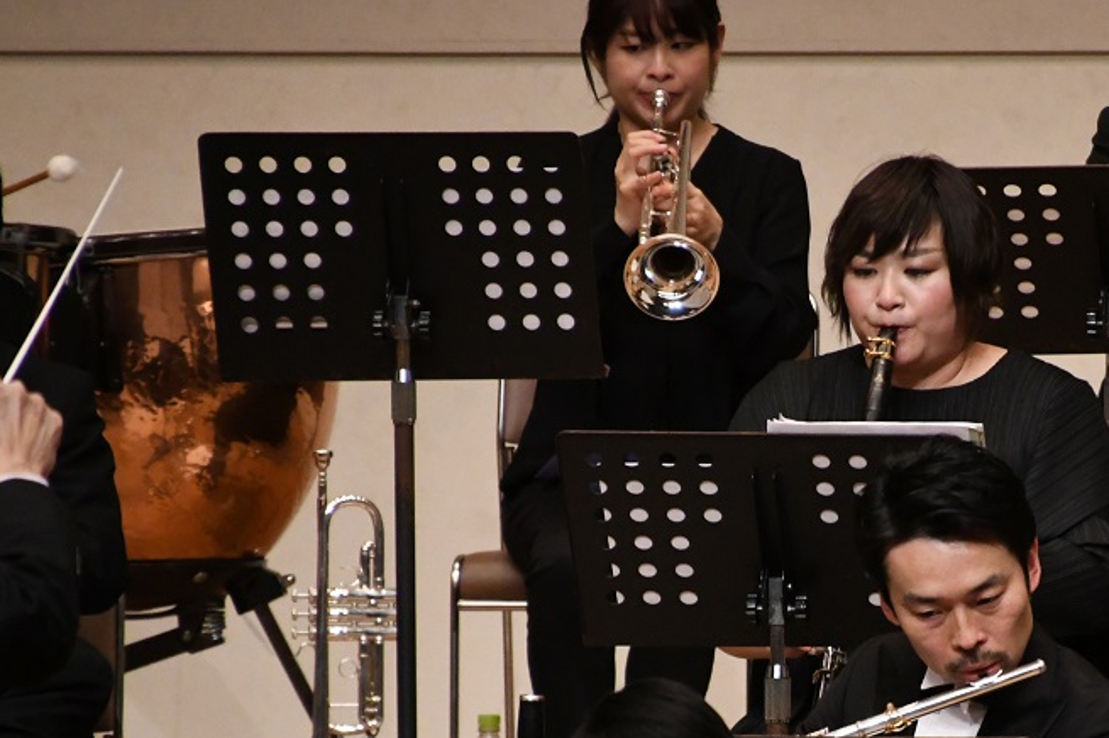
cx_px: 946
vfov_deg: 1.7
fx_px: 25401
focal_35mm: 825
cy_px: 635
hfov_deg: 2.5
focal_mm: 300
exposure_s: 1/500
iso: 5600
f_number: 6.3
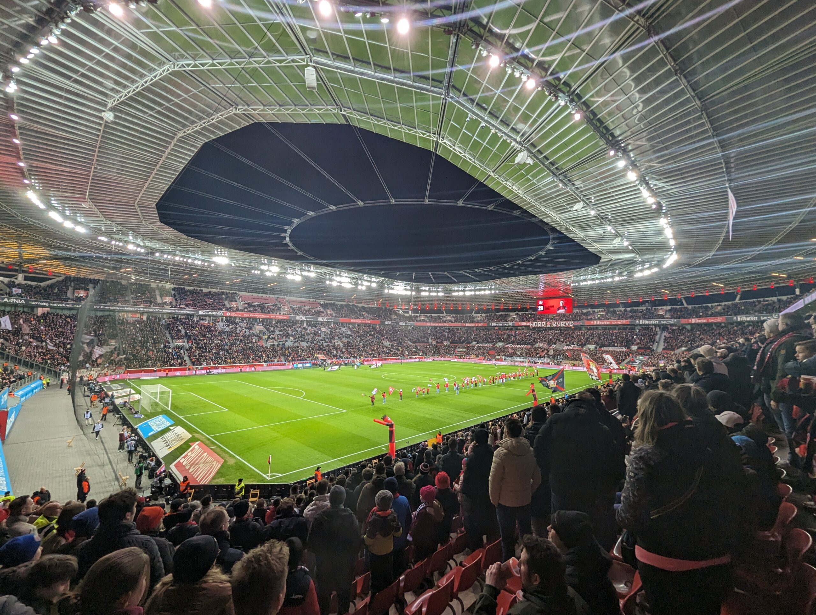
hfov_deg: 106.1
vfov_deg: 90.1
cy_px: 308
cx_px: 408
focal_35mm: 13
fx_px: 307
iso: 102
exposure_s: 1/100
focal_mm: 1.95
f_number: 2.2
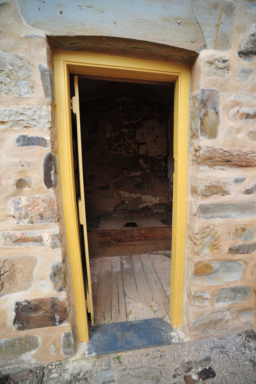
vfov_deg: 104.3
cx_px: 128
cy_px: 192
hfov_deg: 81.1
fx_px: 150
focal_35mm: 14
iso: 200
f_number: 6.3
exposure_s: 1/160
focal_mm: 14
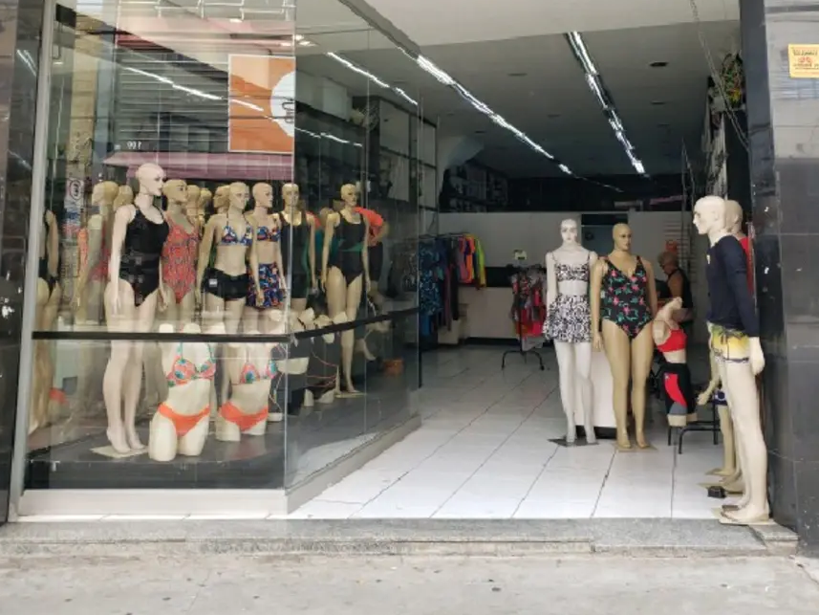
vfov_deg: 39.2
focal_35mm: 35
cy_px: 127
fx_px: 828
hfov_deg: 52.6
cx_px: 406
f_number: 2.4
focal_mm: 4.3
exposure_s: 1/120
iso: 50
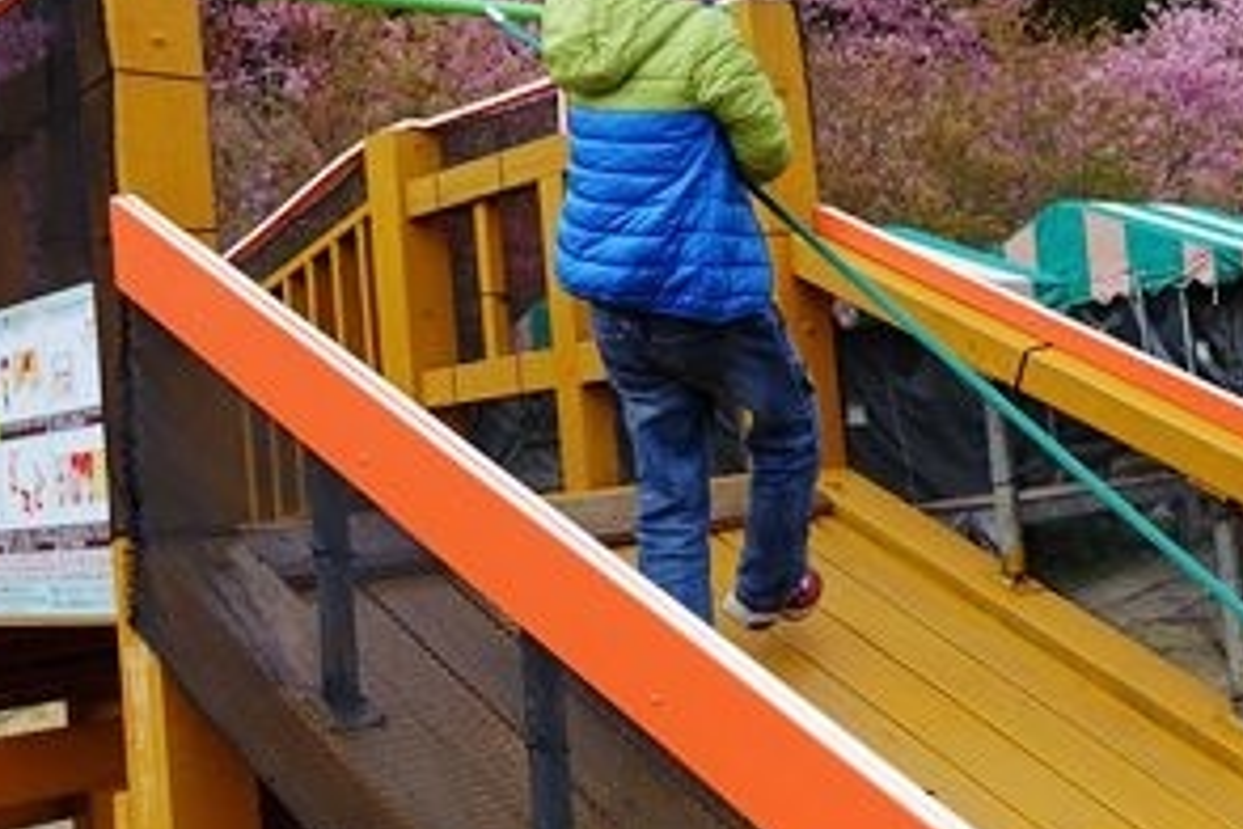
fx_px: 1830
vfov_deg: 25.3
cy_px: 243
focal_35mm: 53
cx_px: 841
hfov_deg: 37.1
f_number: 4
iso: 125
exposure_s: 1/500
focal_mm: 8.8
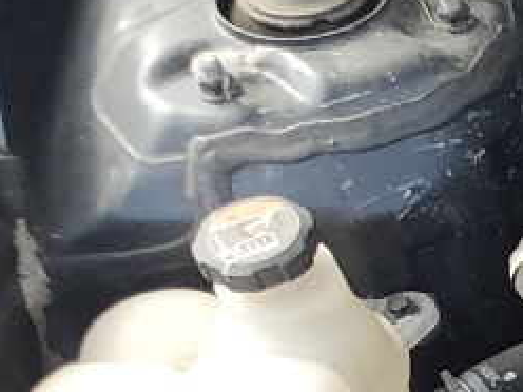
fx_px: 2538
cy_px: 814
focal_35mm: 168
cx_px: 1582
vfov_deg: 8.3
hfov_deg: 9.3
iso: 50
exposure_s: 1/370
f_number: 1.5
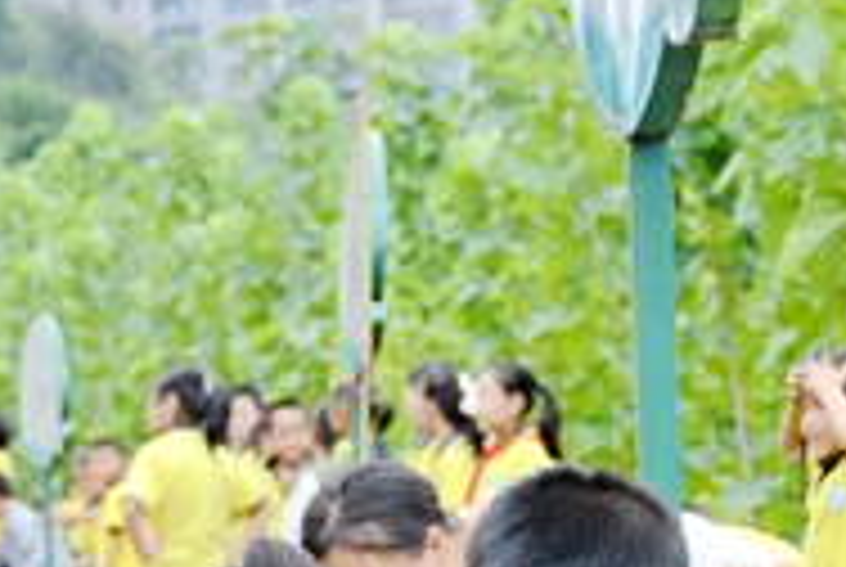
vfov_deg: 4.5
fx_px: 7202
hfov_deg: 6.7
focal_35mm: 306
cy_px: 758
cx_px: -45
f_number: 4.8
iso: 400
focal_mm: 60
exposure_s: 1/500
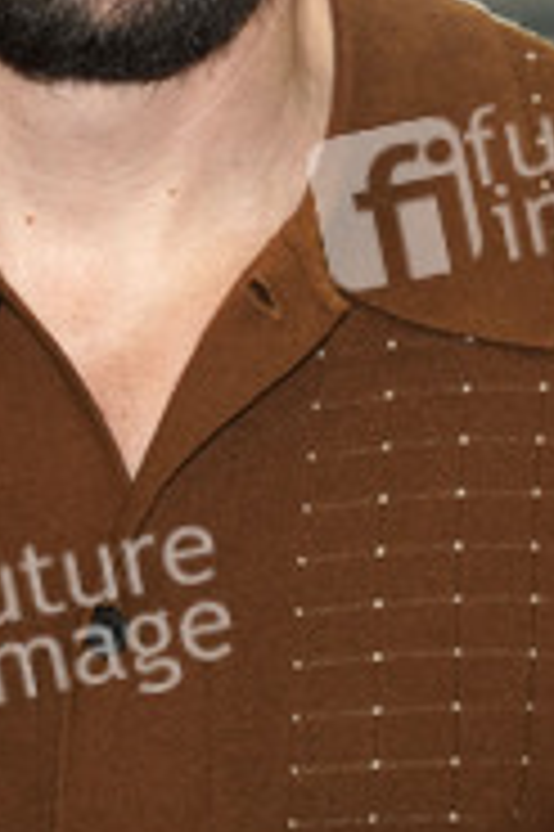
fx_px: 6336
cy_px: -40
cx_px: 131
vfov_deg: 7.5
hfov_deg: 5.0
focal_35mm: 274
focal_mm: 127
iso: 2000
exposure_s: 1/100
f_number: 5.6
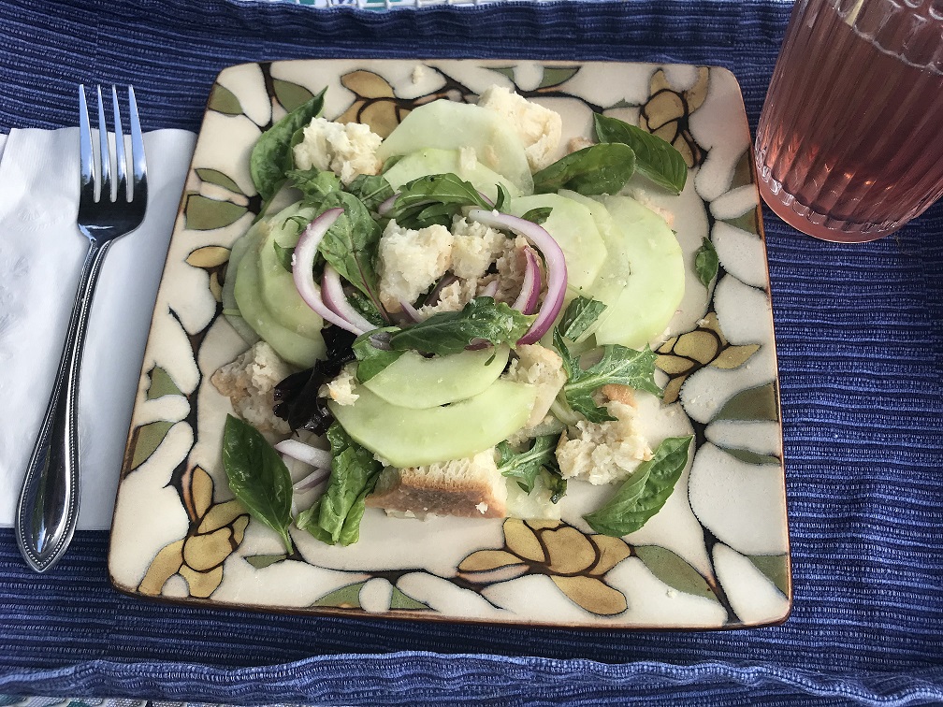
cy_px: 354
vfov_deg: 49.7
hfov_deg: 63.4
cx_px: 472
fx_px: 763
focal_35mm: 28
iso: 20
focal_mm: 3.99
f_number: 1.8
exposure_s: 1/425
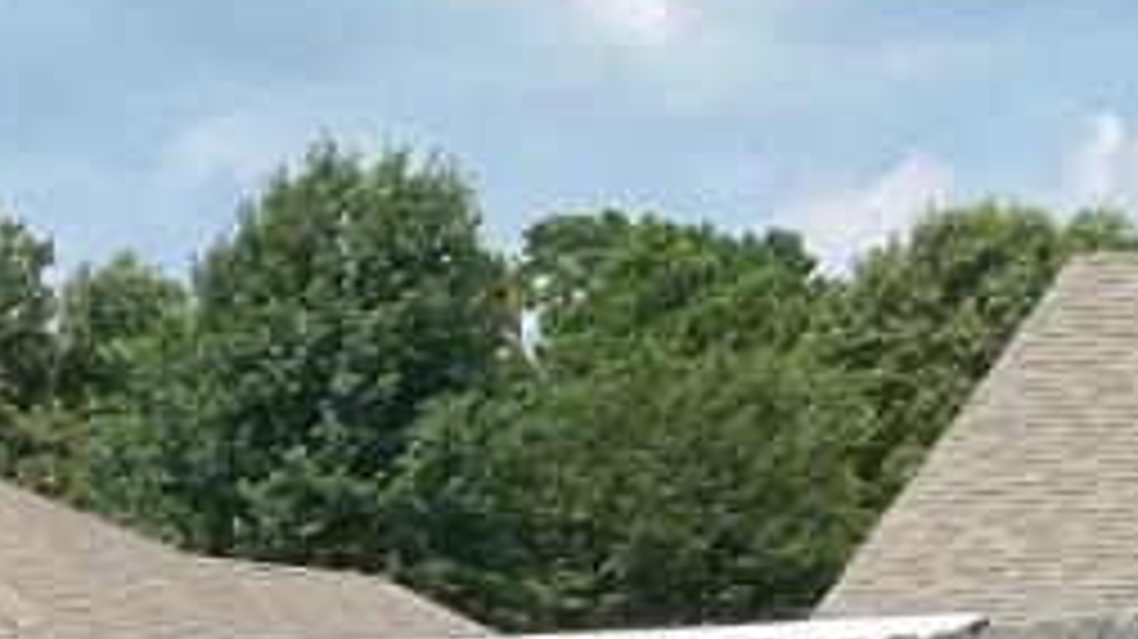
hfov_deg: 10.6
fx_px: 5067
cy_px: 1964
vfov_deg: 6.5
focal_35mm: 168
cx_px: -1790
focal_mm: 4.25
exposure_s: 1/2183
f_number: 1.8
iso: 32
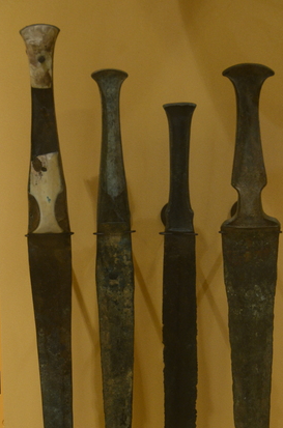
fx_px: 2004
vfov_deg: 12.2
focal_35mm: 169
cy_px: 325
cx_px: 132
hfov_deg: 8.1
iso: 1000
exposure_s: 1/50
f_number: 5
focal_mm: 70
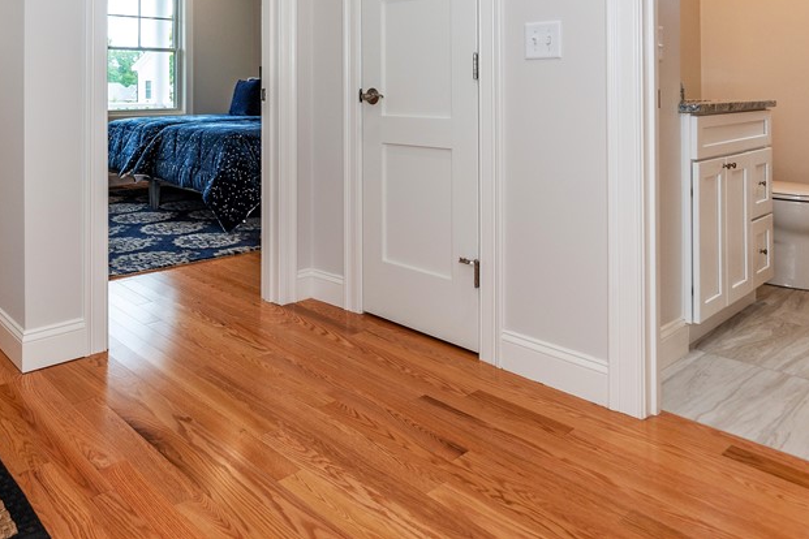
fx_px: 629
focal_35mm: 28
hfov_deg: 63.0
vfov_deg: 43.0
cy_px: 69
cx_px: 241
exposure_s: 1/30
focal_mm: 16
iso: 320
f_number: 6.3
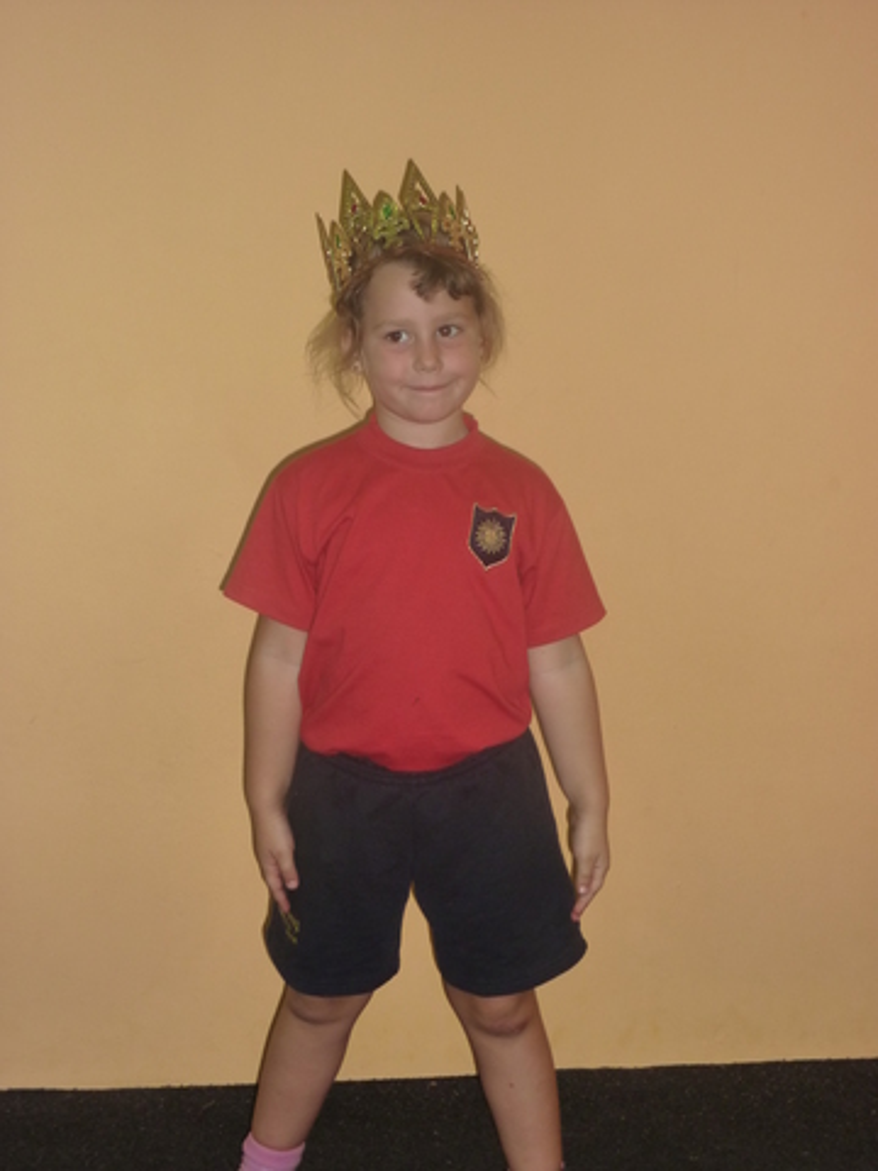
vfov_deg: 36.8
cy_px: 586
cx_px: 439
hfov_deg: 28.0
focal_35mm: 52
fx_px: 1759
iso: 250
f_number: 3.8
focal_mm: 8.5
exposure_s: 1/30
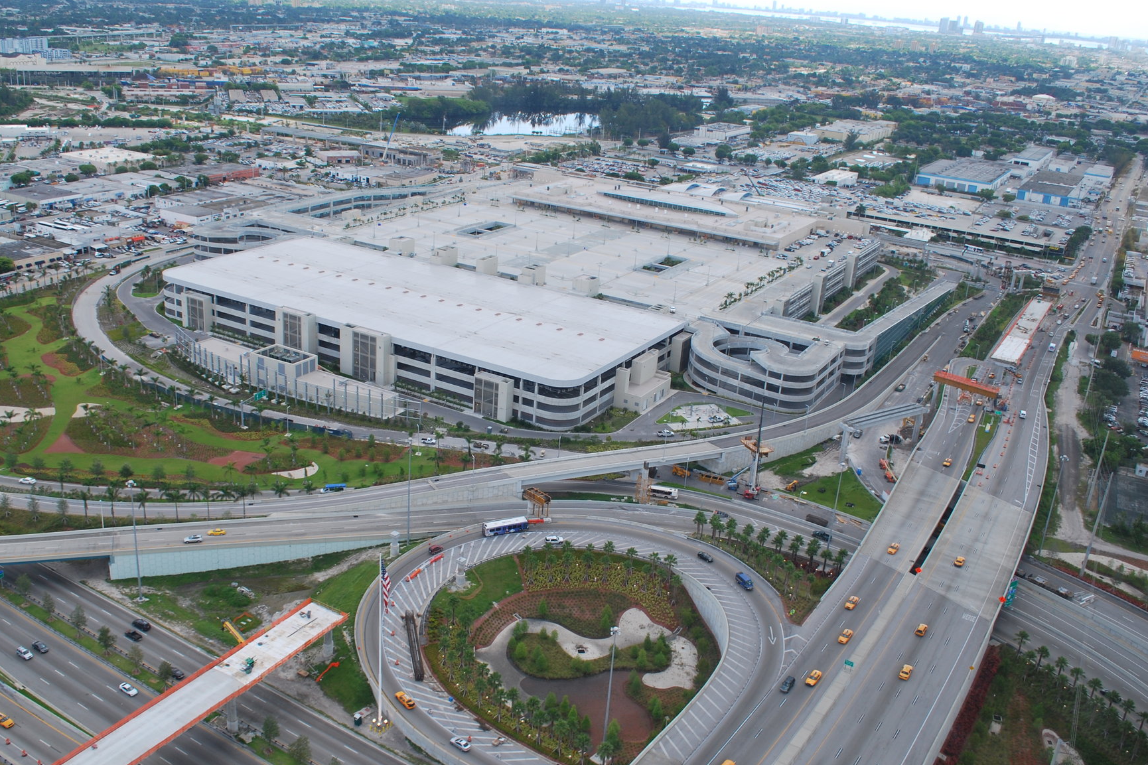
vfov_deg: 41.1
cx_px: 514
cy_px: 387
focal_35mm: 32
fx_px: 1020
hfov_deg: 58.6
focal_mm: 18
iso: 100
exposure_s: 1/160
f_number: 6.3
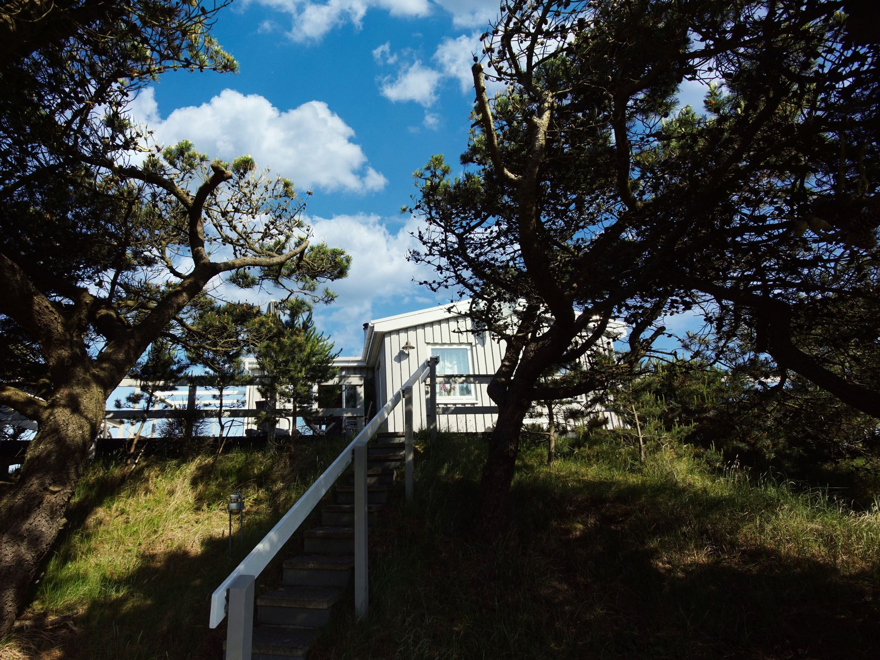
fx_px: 432
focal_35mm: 17
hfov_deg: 90.5
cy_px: 337
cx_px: 383
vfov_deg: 74.7
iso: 100
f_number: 9
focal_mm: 10
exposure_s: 1/160
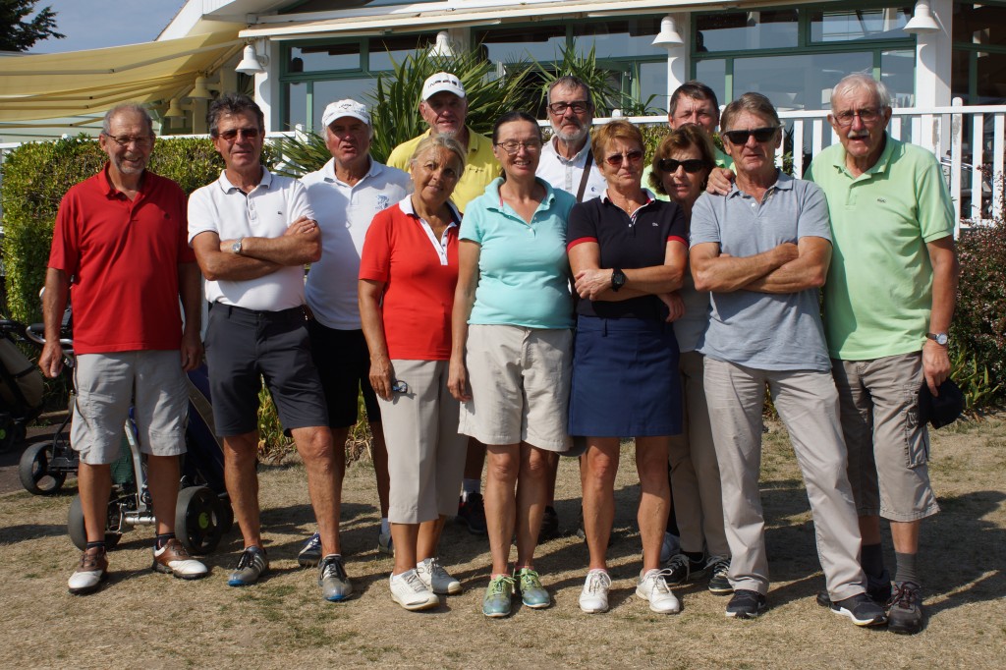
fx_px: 1467
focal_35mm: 52
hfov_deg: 37.9
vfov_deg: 25.7
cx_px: 503
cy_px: 335
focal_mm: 35
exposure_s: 1/400
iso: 100
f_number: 8
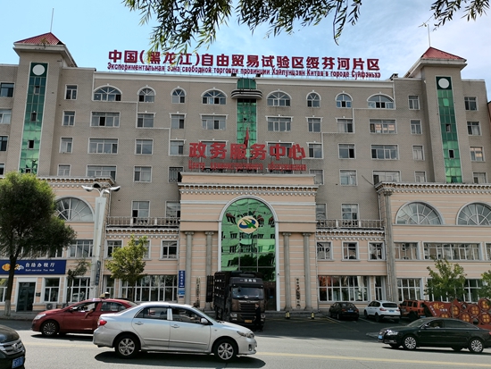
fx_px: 440
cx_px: 246
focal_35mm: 31
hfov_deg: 58.3
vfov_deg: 45.5
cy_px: 184
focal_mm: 5.58
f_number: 1.8
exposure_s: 1/4115
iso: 50
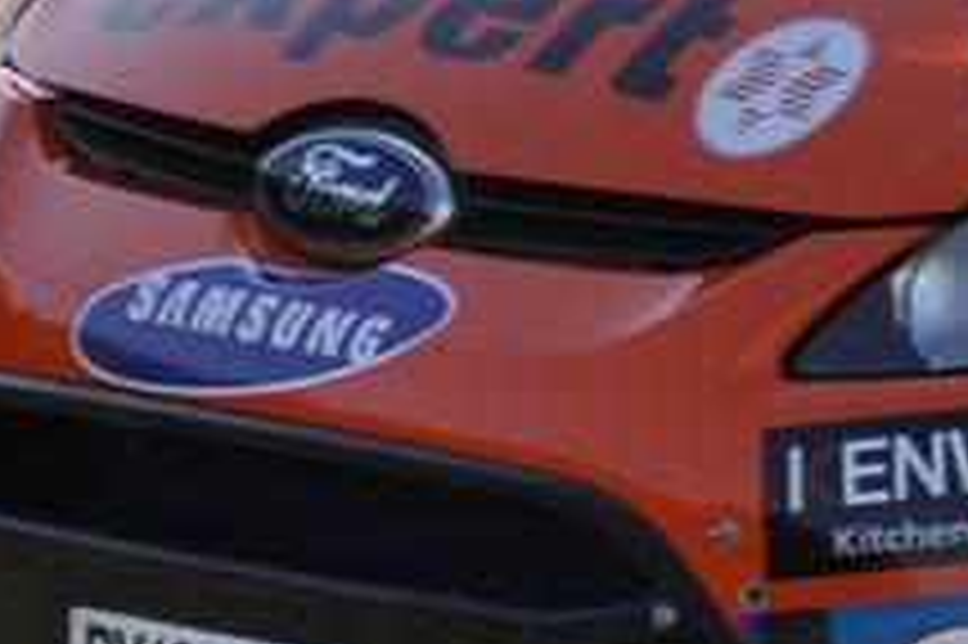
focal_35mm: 1173
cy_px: -423
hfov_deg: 1.8
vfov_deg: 1.2
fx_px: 31508
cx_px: 954
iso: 200
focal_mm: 105
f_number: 5.6
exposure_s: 1/500
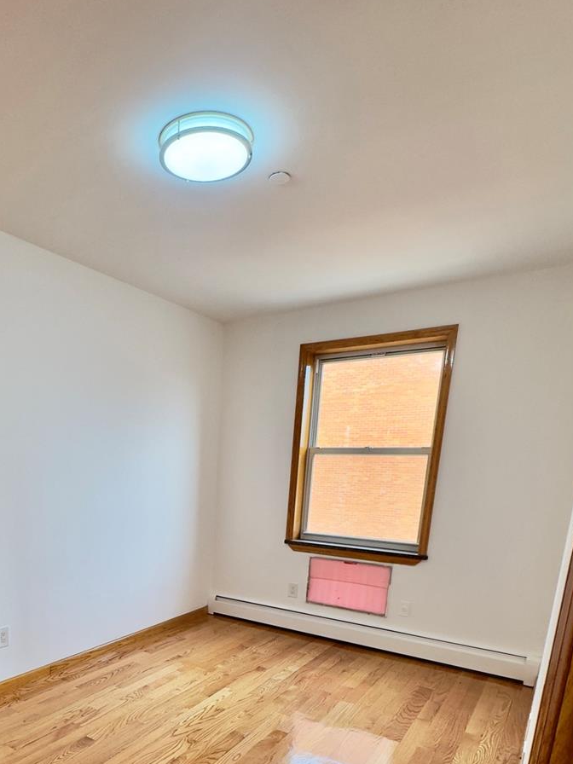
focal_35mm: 24
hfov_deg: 54.8
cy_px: 590
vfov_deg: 66.3
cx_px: 162
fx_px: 530
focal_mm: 2.22
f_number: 2.2
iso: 125
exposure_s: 1/120
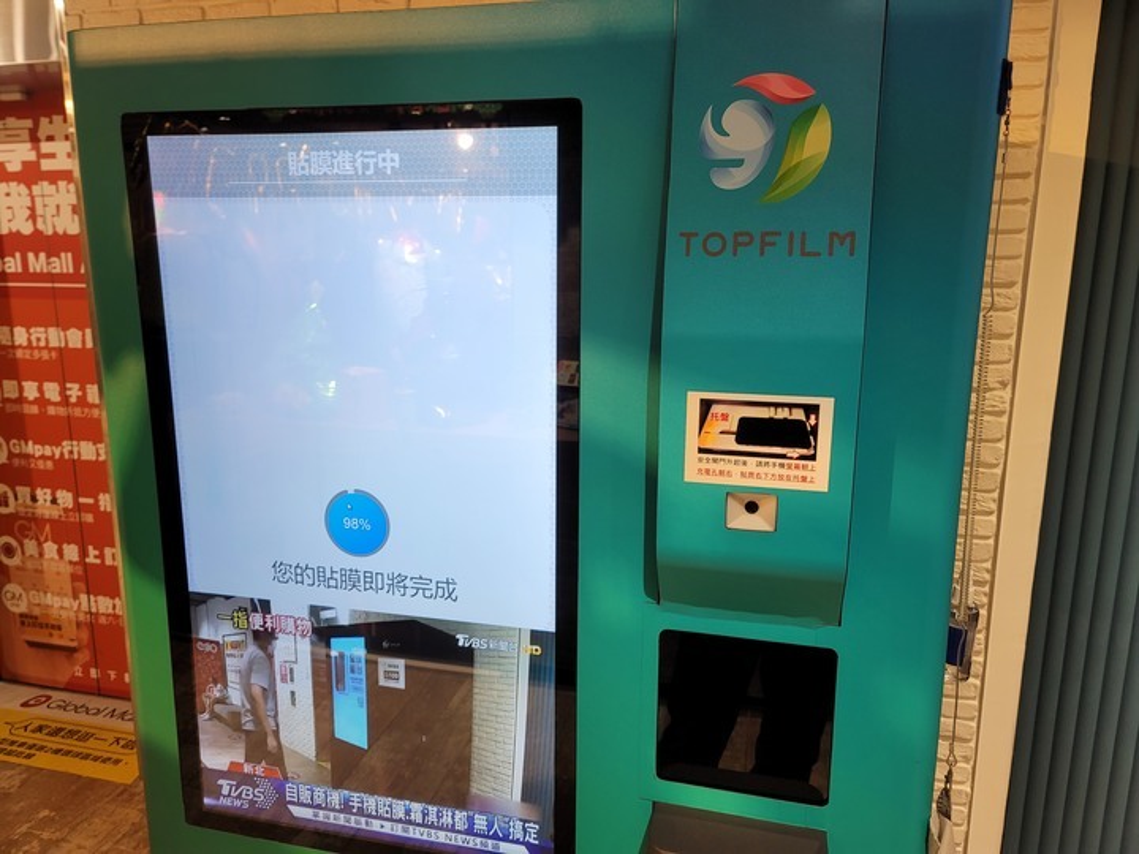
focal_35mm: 25
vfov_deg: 54.9
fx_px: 823
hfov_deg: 69.4
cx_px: 570
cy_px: 427
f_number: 1.8
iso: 200
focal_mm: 7
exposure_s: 1/119
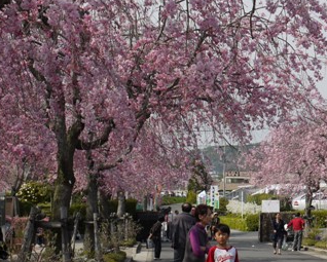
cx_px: 268
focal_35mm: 102
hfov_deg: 18.6
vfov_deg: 15.1
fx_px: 988
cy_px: 152
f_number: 8
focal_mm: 26
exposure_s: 1/320
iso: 100
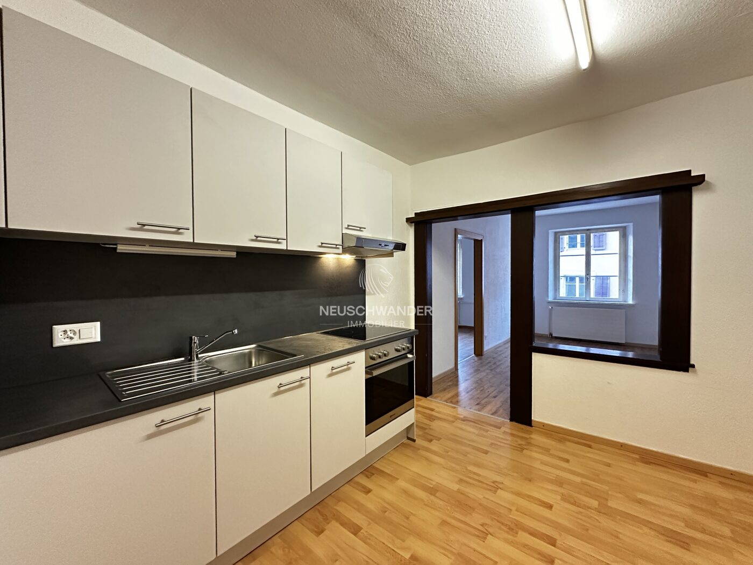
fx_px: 305
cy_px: 282
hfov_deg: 102.1
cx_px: 376
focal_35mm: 14
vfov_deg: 85.7
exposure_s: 1/50
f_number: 2.2
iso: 1000
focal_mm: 2.22
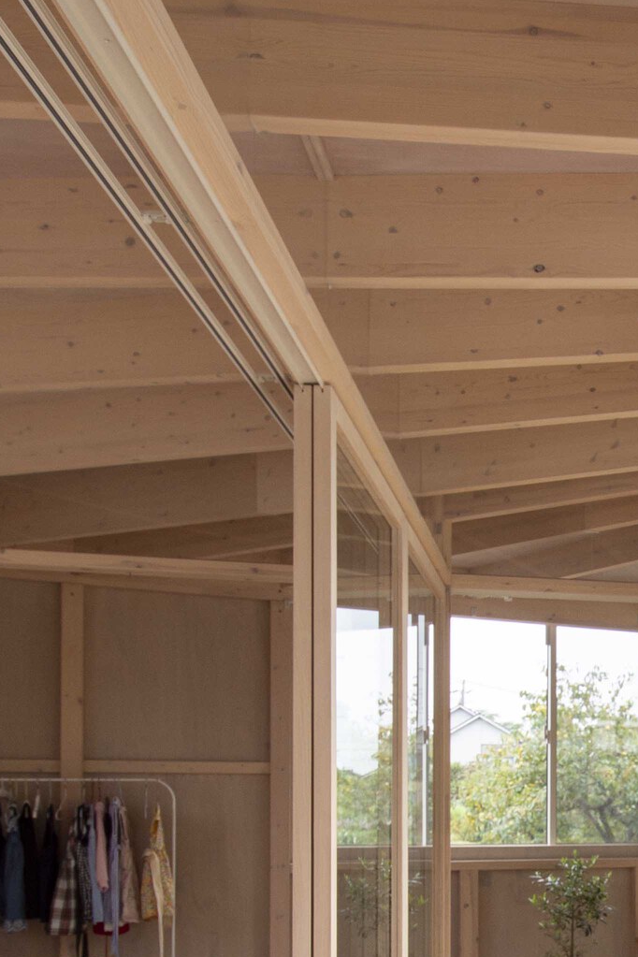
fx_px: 1170
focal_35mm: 44
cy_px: 861
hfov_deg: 28.5
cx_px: 644
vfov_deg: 41.1
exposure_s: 1/125
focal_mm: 10
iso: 100
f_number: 6.3
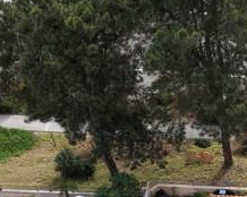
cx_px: 316
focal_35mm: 110
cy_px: 312
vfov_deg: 13.1
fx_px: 803
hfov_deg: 16.6
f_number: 1.8
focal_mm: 8.67
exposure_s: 1/1600
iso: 200
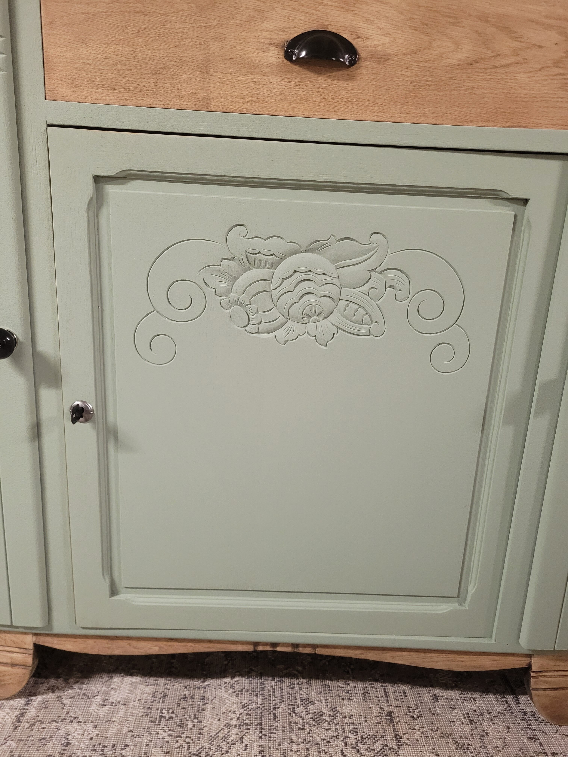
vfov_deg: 67.3
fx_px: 569
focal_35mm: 26
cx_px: 284
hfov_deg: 53.1
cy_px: 378
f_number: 1.8
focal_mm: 5.4
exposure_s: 1/50
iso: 640
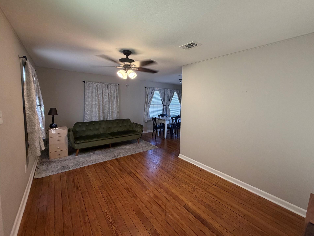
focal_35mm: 15
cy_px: 110
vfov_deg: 81.6
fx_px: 136
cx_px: 167
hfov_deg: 98.0
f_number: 2.2
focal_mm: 2.22
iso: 200
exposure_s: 1/60
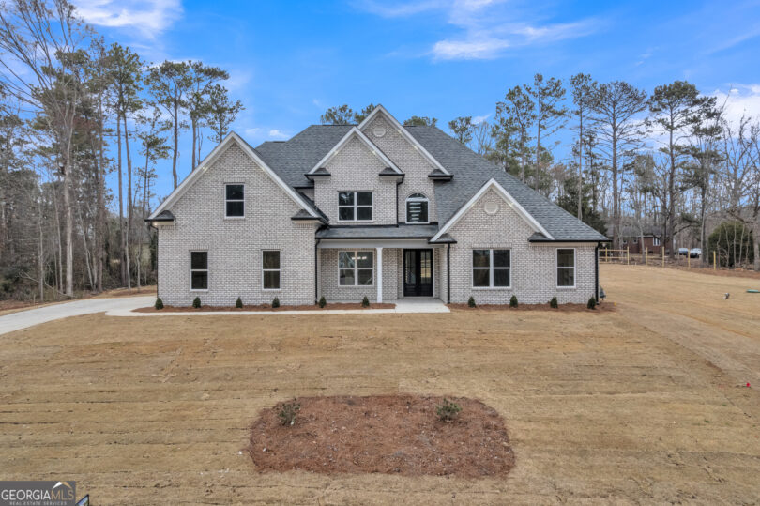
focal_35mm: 22
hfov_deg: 78.6
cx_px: 380
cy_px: 253
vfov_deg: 57.2
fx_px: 464
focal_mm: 8.38
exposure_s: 1/60
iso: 100
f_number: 2.8
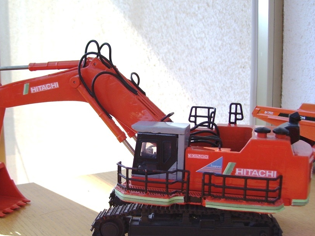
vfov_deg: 32.1
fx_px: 409
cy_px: 143
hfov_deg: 42.0
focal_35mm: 45
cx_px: 137
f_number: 2.7
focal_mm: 6
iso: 80
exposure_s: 1/750
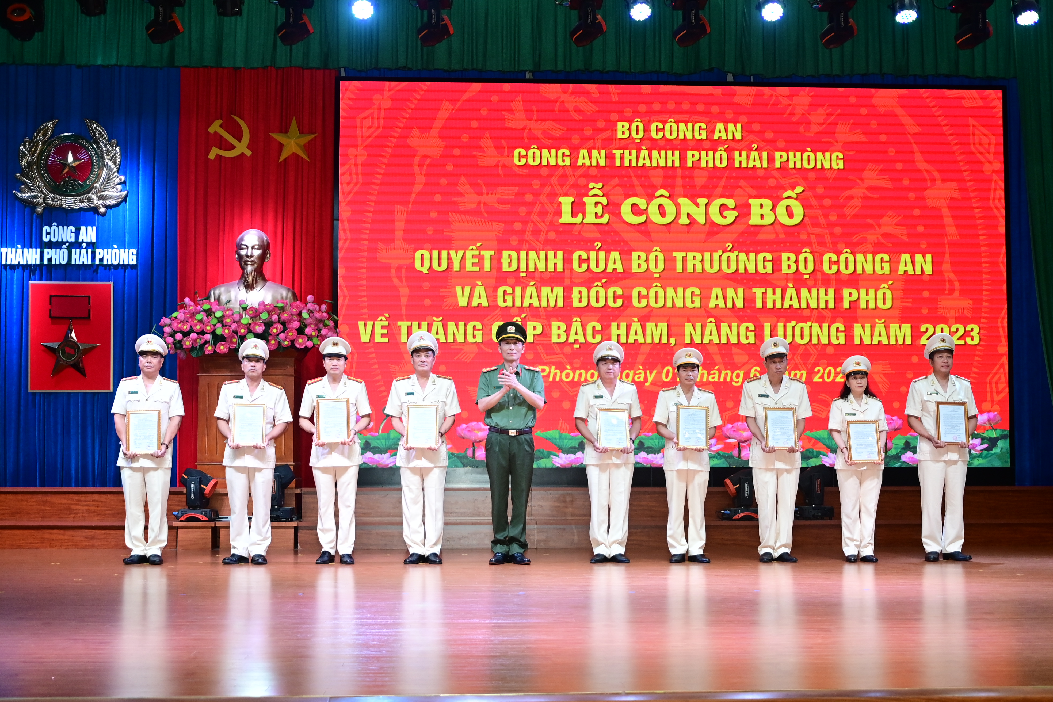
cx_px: 526
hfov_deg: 43.6
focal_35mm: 45
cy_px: 351
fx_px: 1316
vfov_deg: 29.9
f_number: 4.2
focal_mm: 30
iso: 1000
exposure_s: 1/200
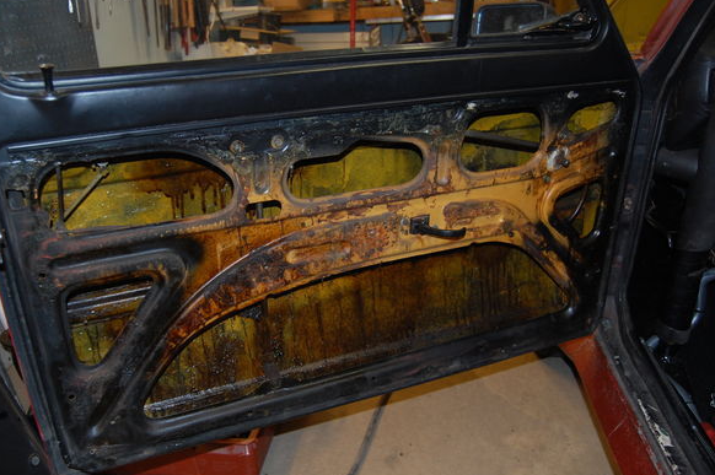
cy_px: 254
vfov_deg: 39.9
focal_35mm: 33
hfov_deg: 57.2
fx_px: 655
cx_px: 323
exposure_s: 1/60
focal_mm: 20
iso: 400
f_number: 3.8
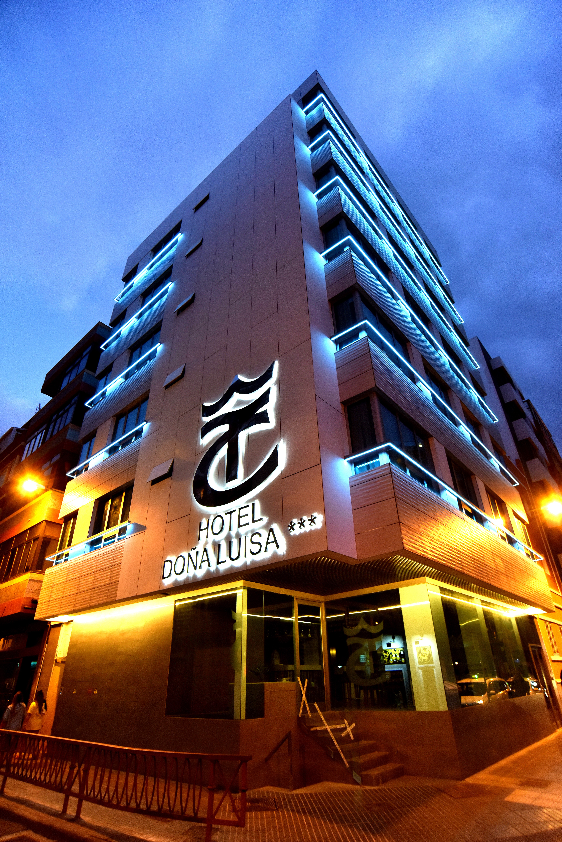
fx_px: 421
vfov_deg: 90.0
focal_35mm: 18
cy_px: 421
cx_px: 281
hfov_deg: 67.4
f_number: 5.6
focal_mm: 18
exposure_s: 1/40
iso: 1000
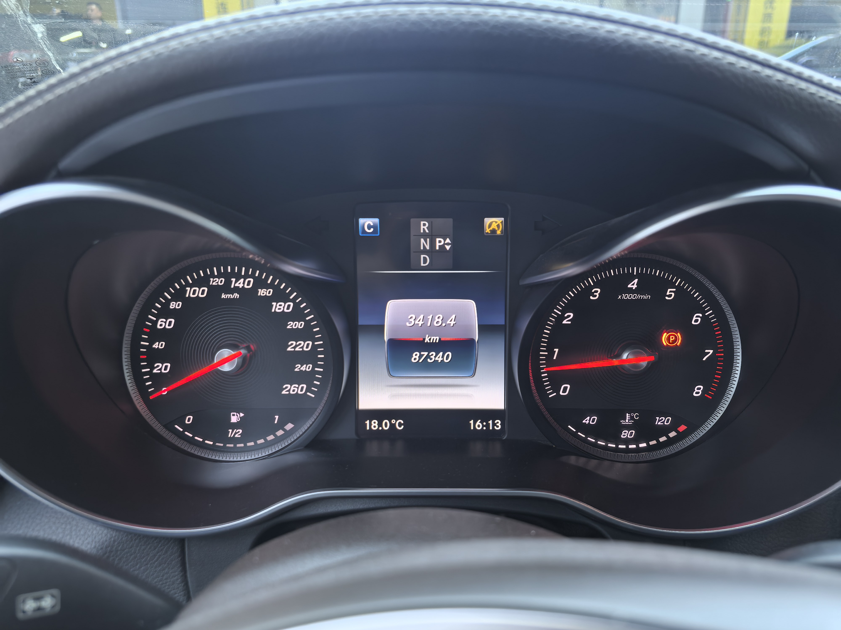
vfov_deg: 51.4
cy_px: 315
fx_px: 656
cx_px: 420
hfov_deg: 65.3
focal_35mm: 27
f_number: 2
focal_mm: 6.35
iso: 160
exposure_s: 1/50
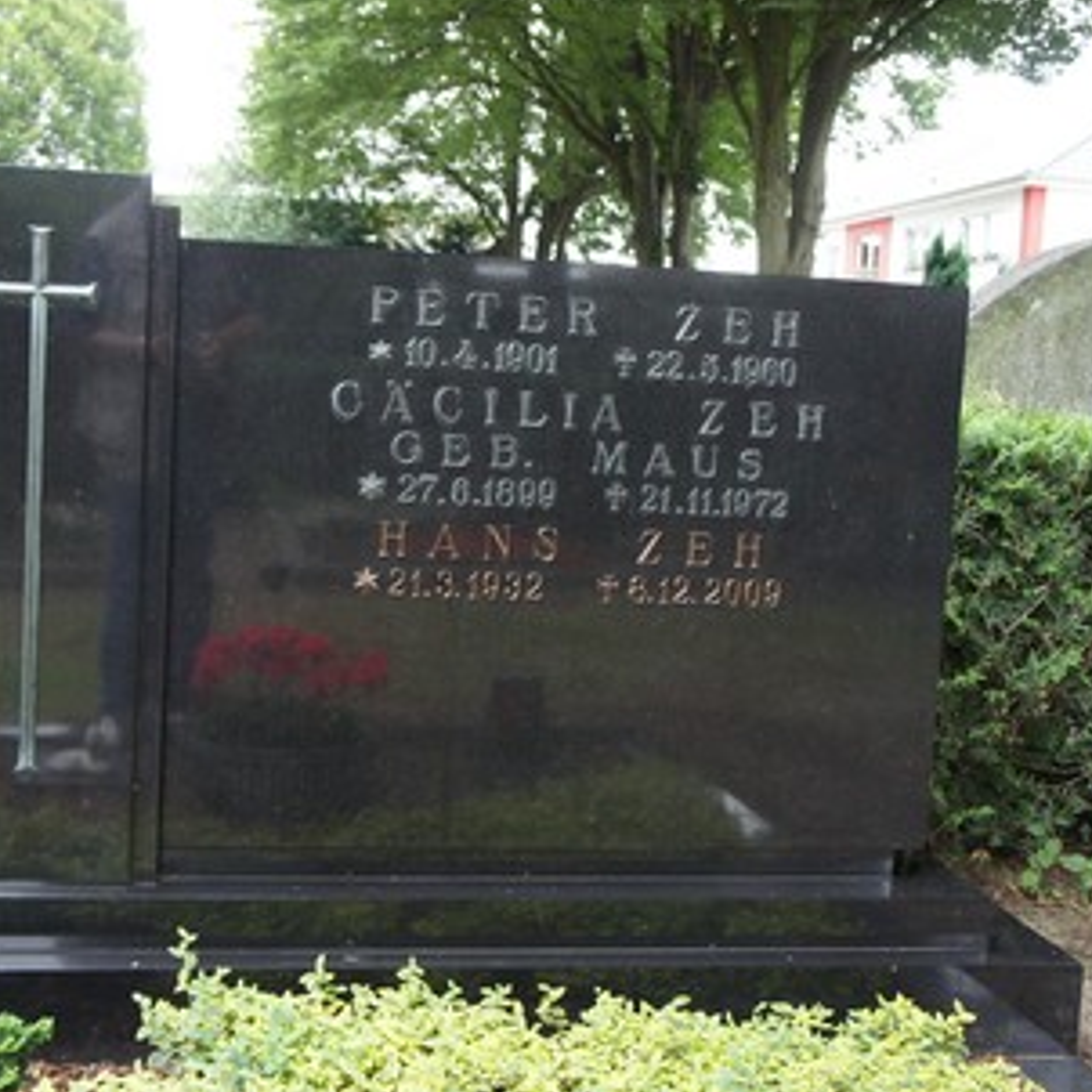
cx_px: 466
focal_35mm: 45
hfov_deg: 37.7
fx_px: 1593
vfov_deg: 37.8
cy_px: 542
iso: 1000
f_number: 4.5
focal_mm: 23
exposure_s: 1/250
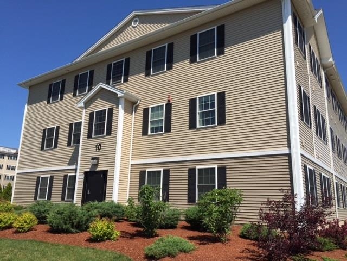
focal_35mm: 29
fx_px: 291
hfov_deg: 61.7
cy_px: 130
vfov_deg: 48.2
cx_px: 174
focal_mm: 4.15
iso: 32
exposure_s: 1/2639
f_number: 2.2
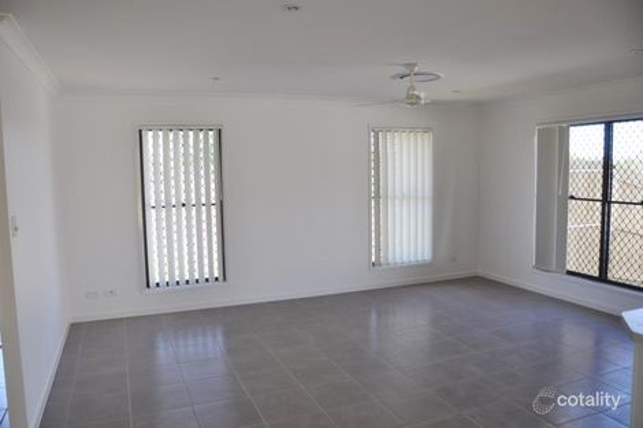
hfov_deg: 67.4
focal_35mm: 27
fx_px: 482
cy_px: 214
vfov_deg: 47.9
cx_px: 322
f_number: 5.6
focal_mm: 18
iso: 400
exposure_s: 1/125
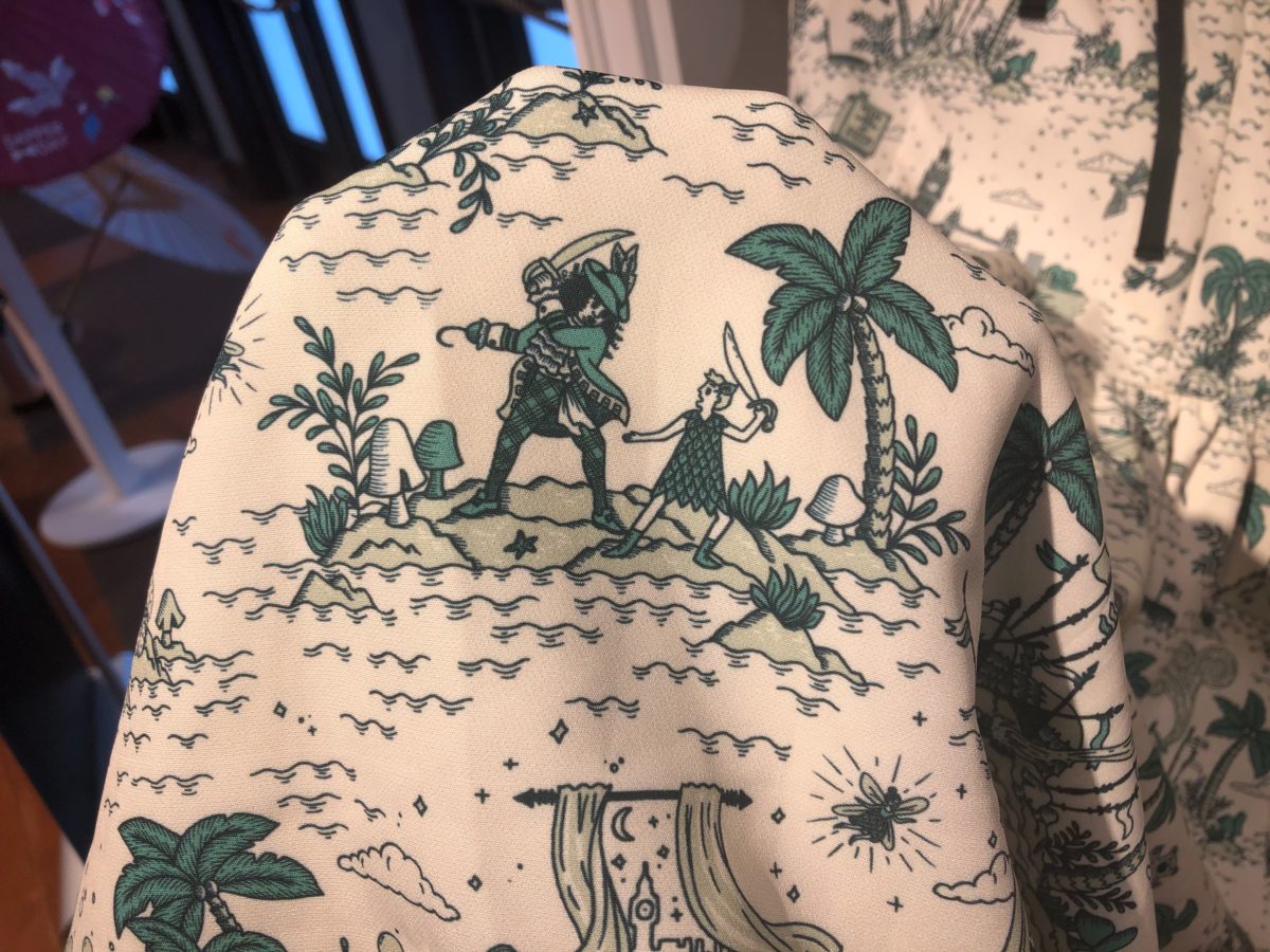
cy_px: 476
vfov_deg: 49.7
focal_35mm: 28
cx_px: 635
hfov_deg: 63.4
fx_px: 1027
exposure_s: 1/120
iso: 25
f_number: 1.8
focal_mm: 3.99
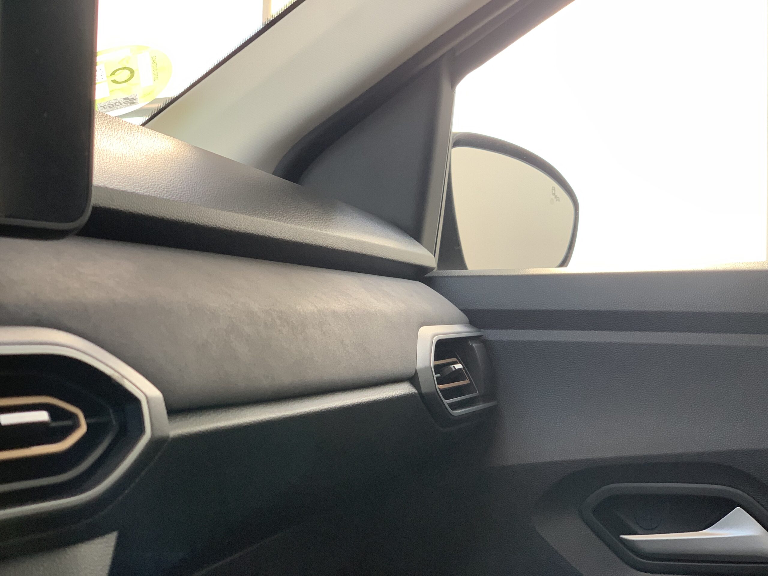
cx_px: 384
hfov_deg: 36.8
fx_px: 1154
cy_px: 288
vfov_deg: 28.0
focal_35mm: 52
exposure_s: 1/64
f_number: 2.4
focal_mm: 6
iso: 125
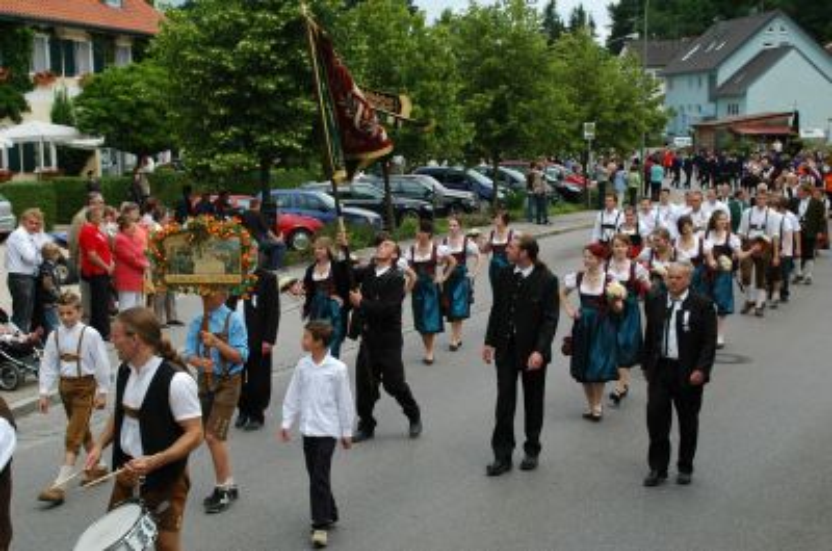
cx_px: 416
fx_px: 1315
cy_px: 276
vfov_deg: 23.7
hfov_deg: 35.1
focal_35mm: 57
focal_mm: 38
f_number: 8
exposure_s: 1/250
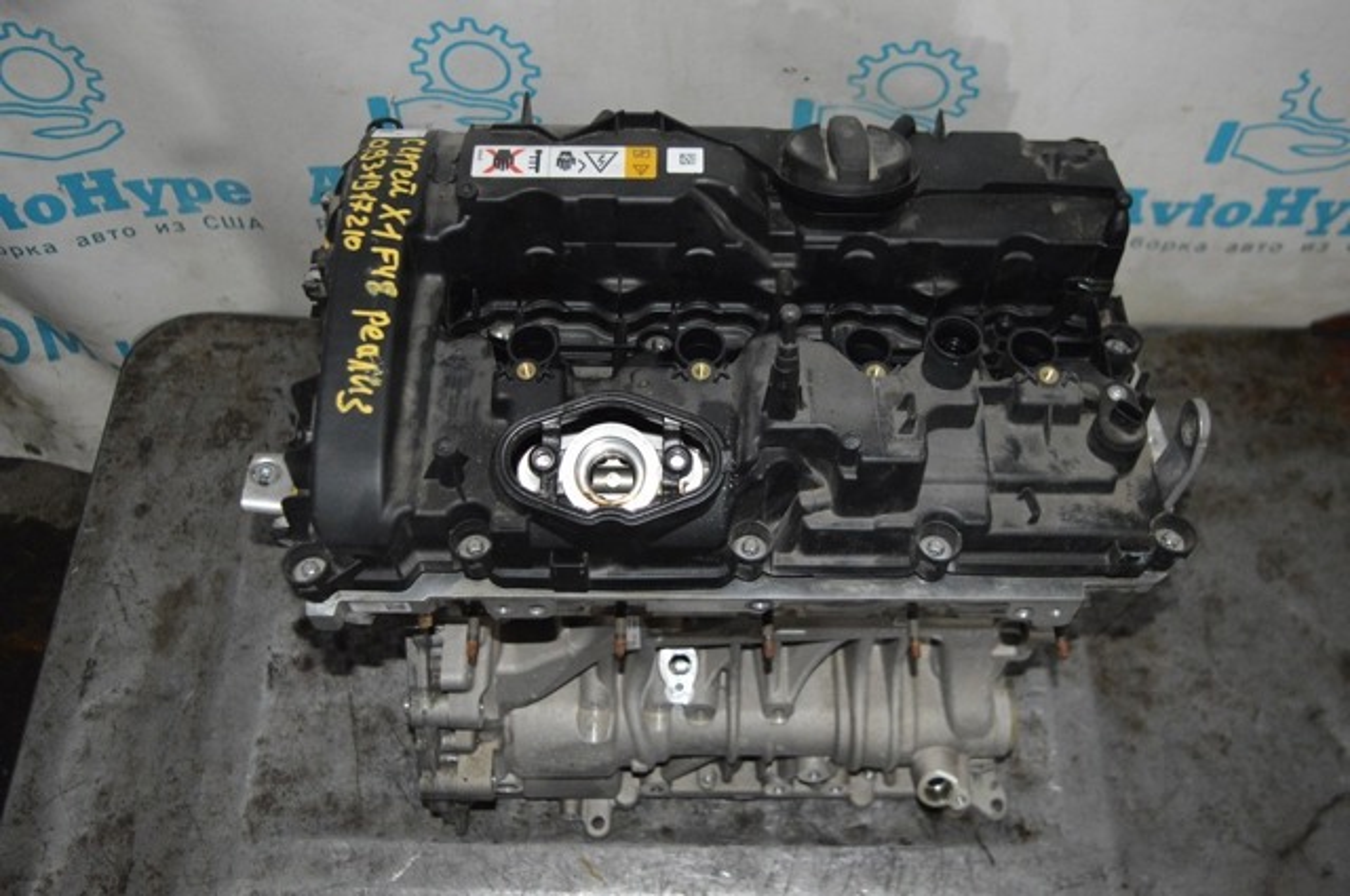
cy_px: 448
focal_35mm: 36
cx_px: 675
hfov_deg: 53.2
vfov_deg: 36.8
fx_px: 1348
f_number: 4
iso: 3200
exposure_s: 1/60
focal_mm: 24
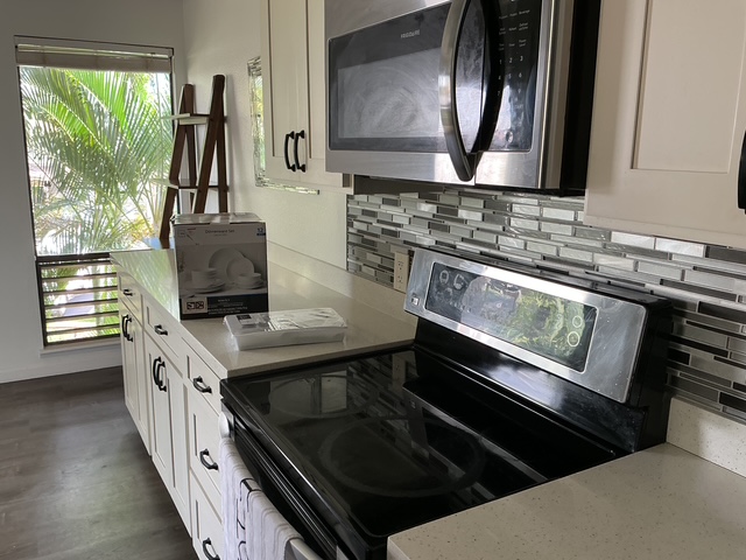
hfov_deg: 61.7
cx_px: 373
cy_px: 280
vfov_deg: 48.2
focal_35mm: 29
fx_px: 625
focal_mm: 3
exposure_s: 1/60
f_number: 1.8
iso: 64
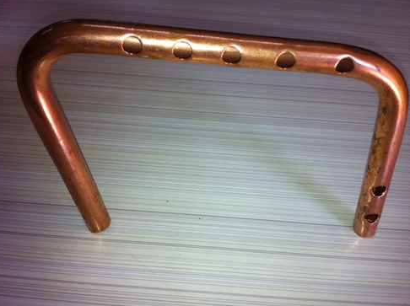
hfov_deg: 51.4
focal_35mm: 36
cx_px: 201
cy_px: 154
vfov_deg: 39.6
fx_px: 426
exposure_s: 1/114
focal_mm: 3.85
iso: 80
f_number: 2.8
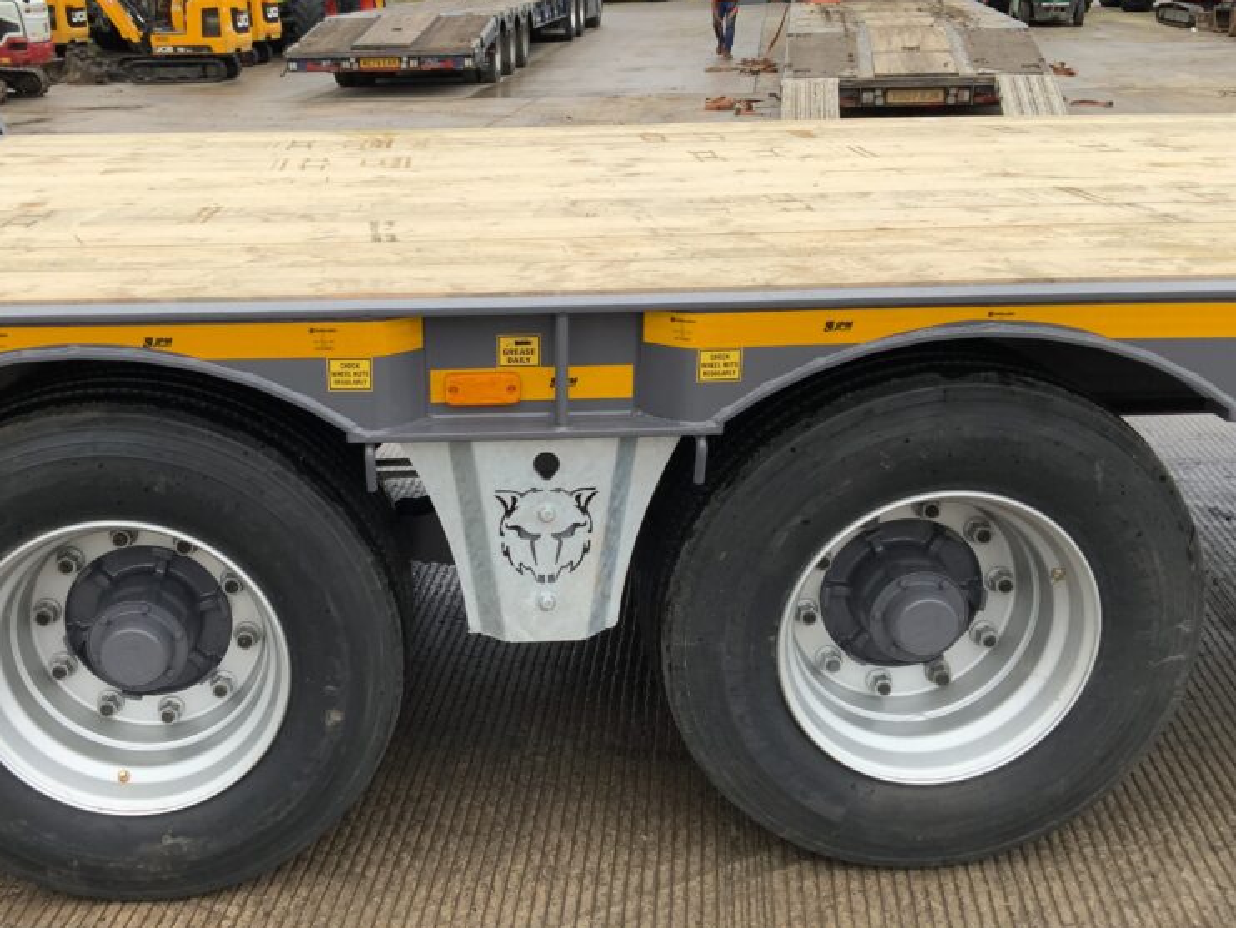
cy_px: 496
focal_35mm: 40
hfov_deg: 46.5
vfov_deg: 36.0
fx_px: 1429
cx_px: 493
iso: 25
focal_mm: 3
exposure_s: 1/122
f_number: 1.8
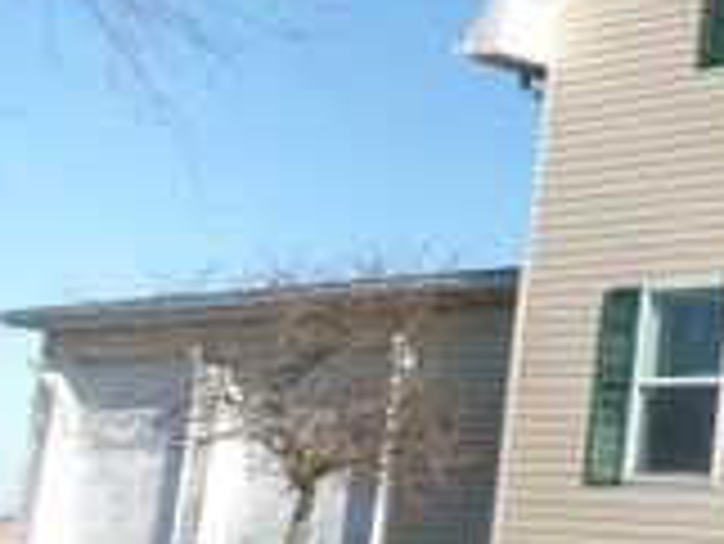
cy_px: 214
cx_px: 1115
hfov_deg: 19.4
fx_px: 1821
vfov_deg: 17.0
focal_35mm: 87
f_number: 10.8
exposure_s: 1/100
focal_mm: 5.1
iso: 100
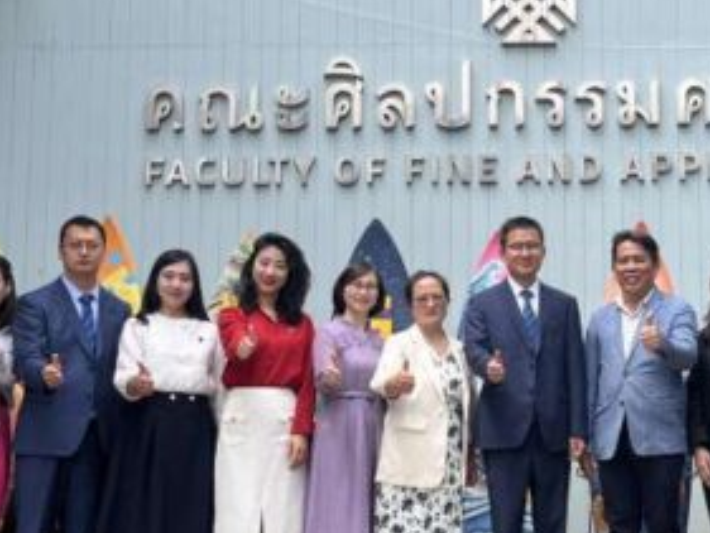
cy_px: 303
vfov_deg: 20.7
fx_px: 1457
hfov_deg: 27.1
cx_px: 523
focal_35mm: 71
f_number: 1.6
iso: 50
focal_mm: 5.1
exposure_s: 1/1339
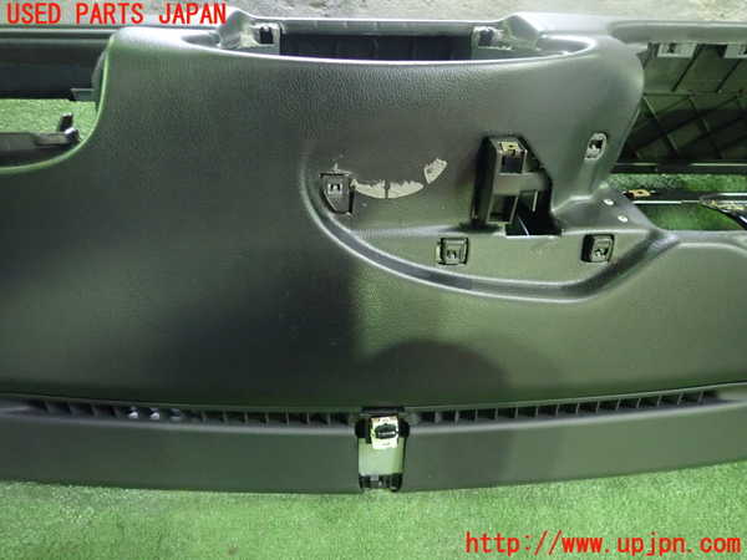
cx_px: 374
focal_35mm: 25
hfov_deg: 69.4
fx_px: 539
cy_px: 280
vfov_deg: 54.9
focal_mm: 4.5
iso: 800
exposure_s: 1/20
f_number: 2
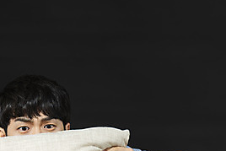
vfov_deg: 3.8
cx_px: 10
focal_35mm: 358
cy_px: 143
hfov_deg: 5.7
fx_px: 2249
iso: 100
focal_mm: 160
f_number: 4
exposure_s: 1/125
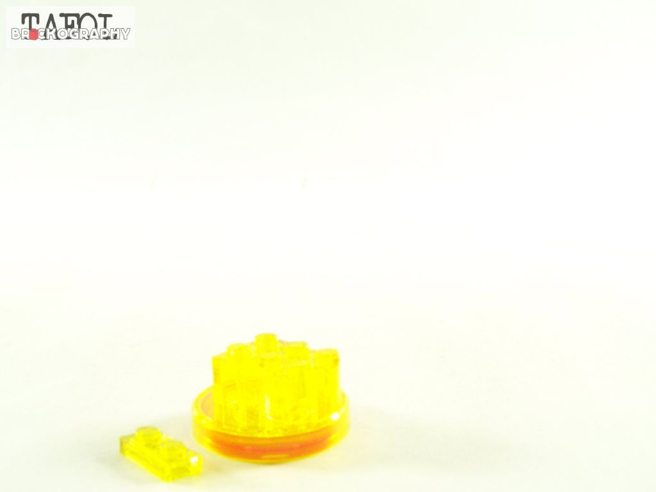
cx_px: 328
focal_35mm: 51
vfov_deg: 28.6
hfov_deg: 37.5
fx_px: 966
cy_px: 246
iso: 400
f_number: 3.2
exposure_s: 1/60
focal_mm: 8.5
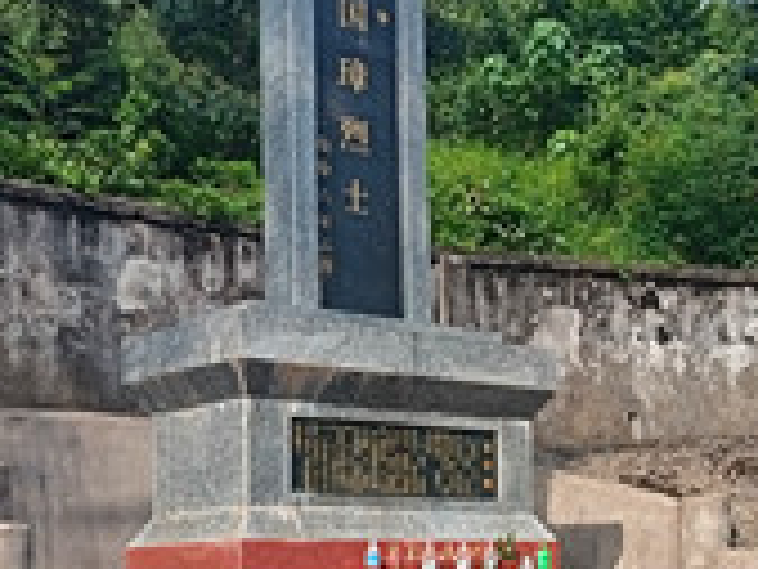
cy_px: 477
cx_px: 547
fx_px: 1556
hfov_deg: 27.1
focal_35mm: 71
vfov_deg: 20.4
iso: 100
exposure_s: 1/266
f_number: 1.75
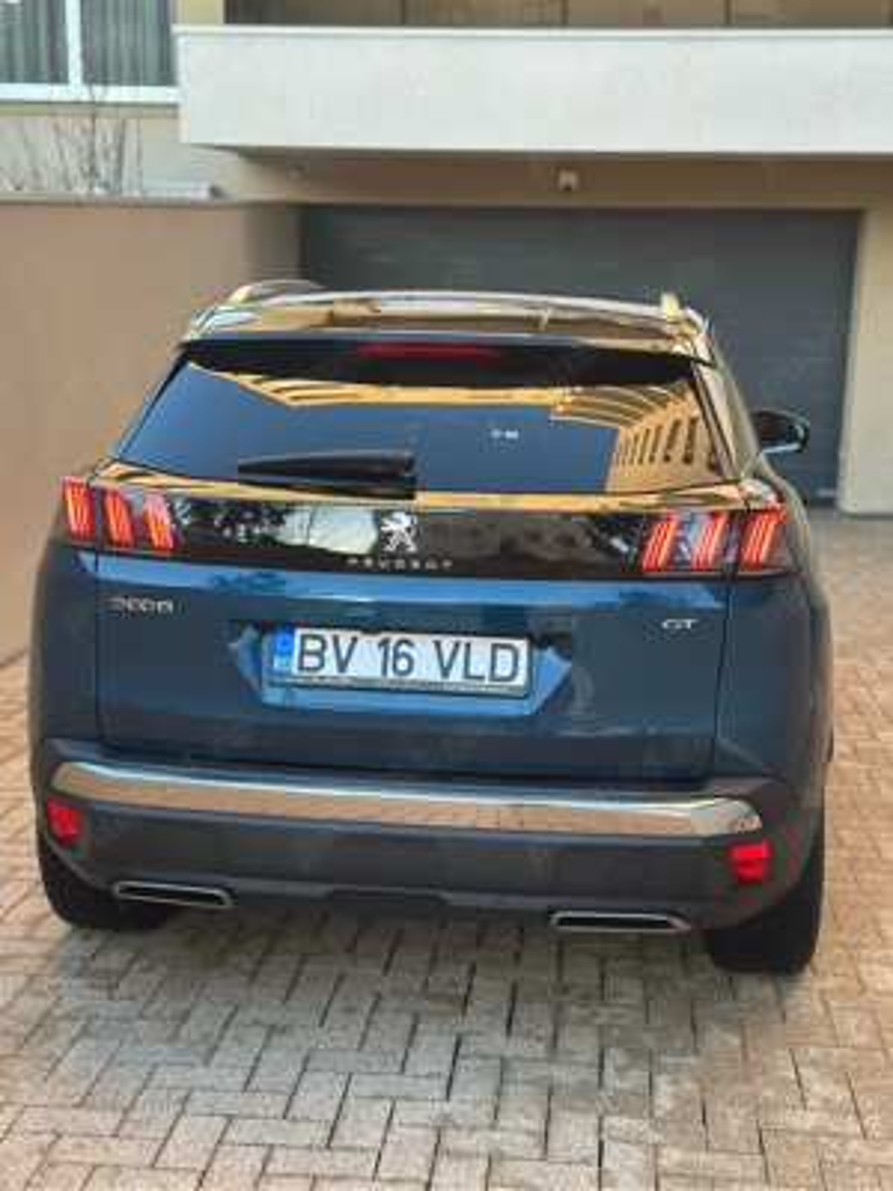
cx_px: 446
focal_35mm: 48
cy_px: 596
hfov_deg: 30.3
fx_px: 1651
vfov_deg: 39.7
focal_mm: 6.86
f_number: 1.78
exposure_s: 1/173
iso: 80
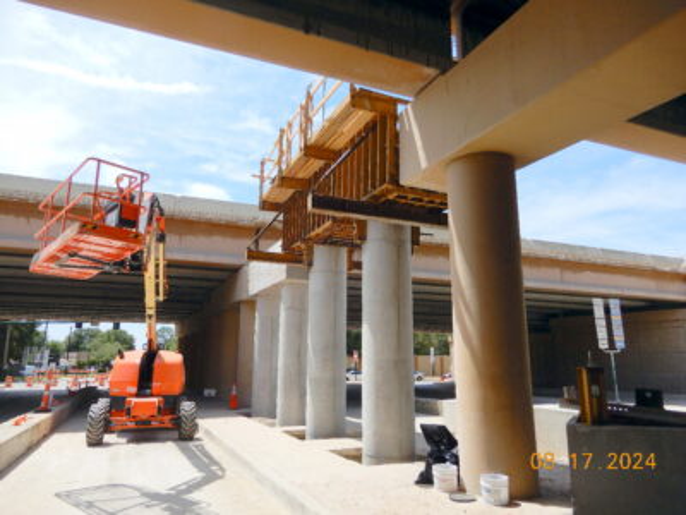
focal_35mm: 24
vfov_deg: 56.8
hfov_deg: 71.6
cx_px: 343
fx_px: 476
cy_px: 258
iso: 80
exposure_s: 1/1000
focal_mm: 4.3
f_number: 3.4
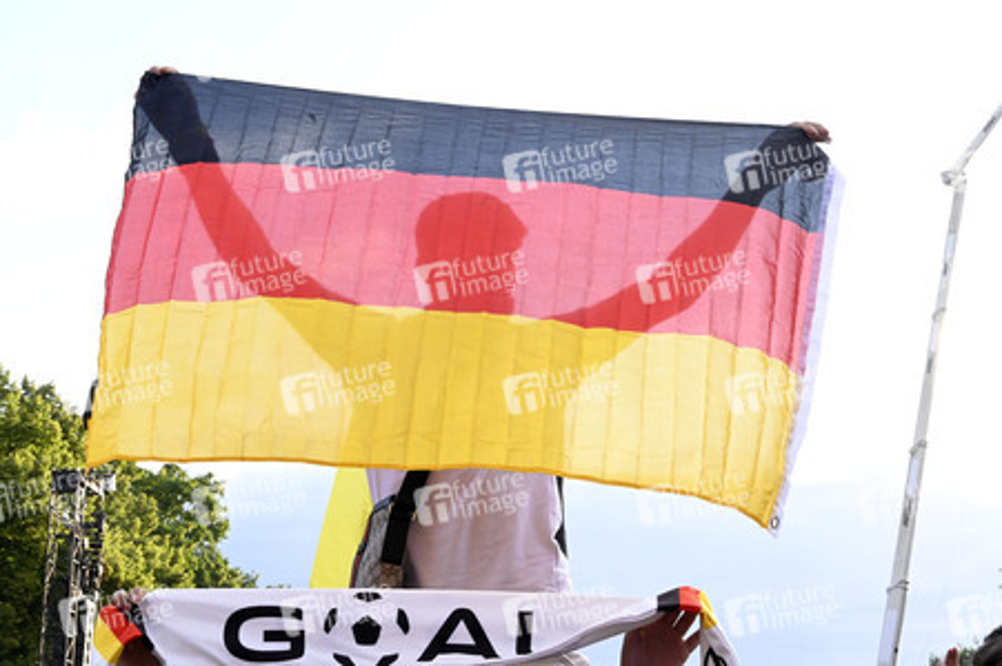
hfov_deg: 28.9
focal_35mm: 70
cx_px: 501
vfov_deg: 19.4
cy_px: 333
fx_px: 1947
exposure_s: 1/125
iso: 2500
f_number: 22
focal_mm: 70
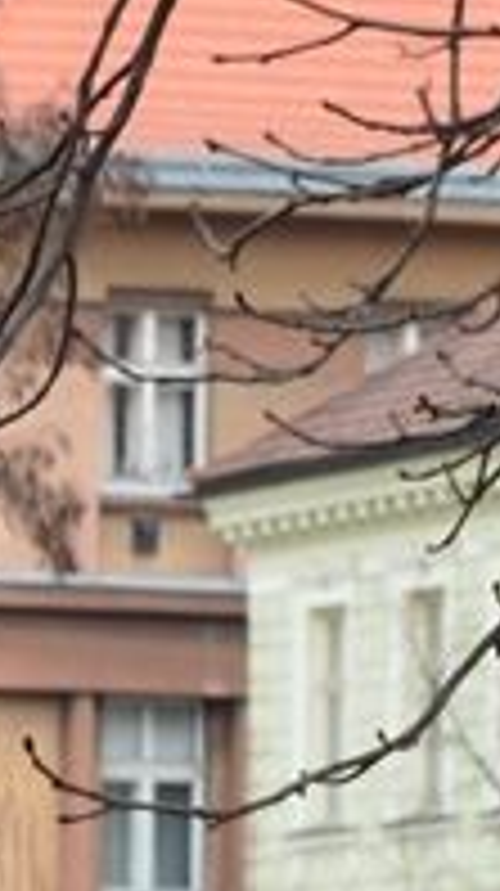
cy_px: 1053
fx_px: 14360
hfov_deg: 2.0
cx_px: 1626
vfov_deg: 3.6
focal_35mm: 608
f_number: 9
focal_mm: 75
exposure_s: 1/40
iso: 400
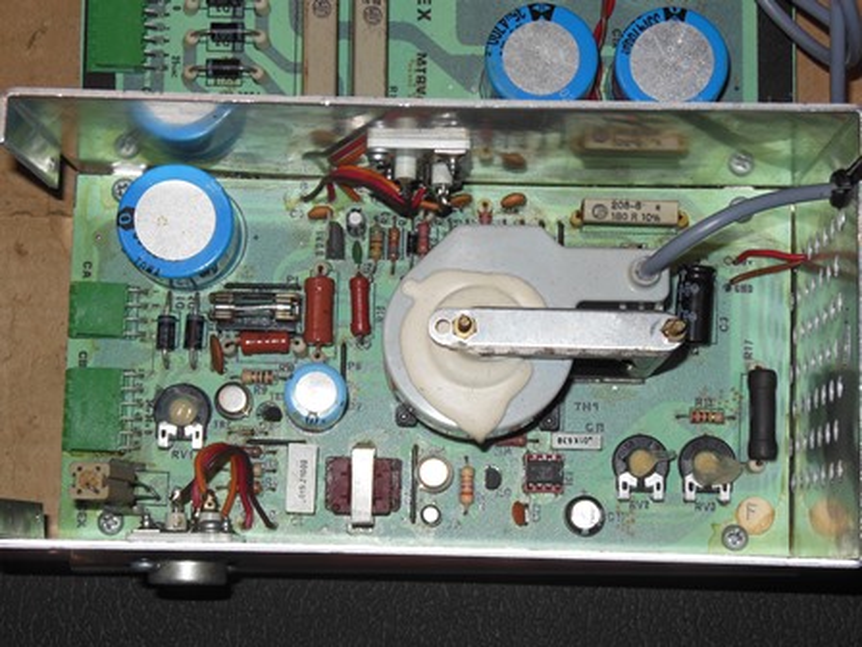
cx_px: 431
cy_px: 324
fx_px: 1644
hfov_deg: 29.4
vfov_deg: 22.3
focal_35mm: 66
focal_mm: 11.7
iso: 125
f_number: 4.3
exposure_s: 1/60
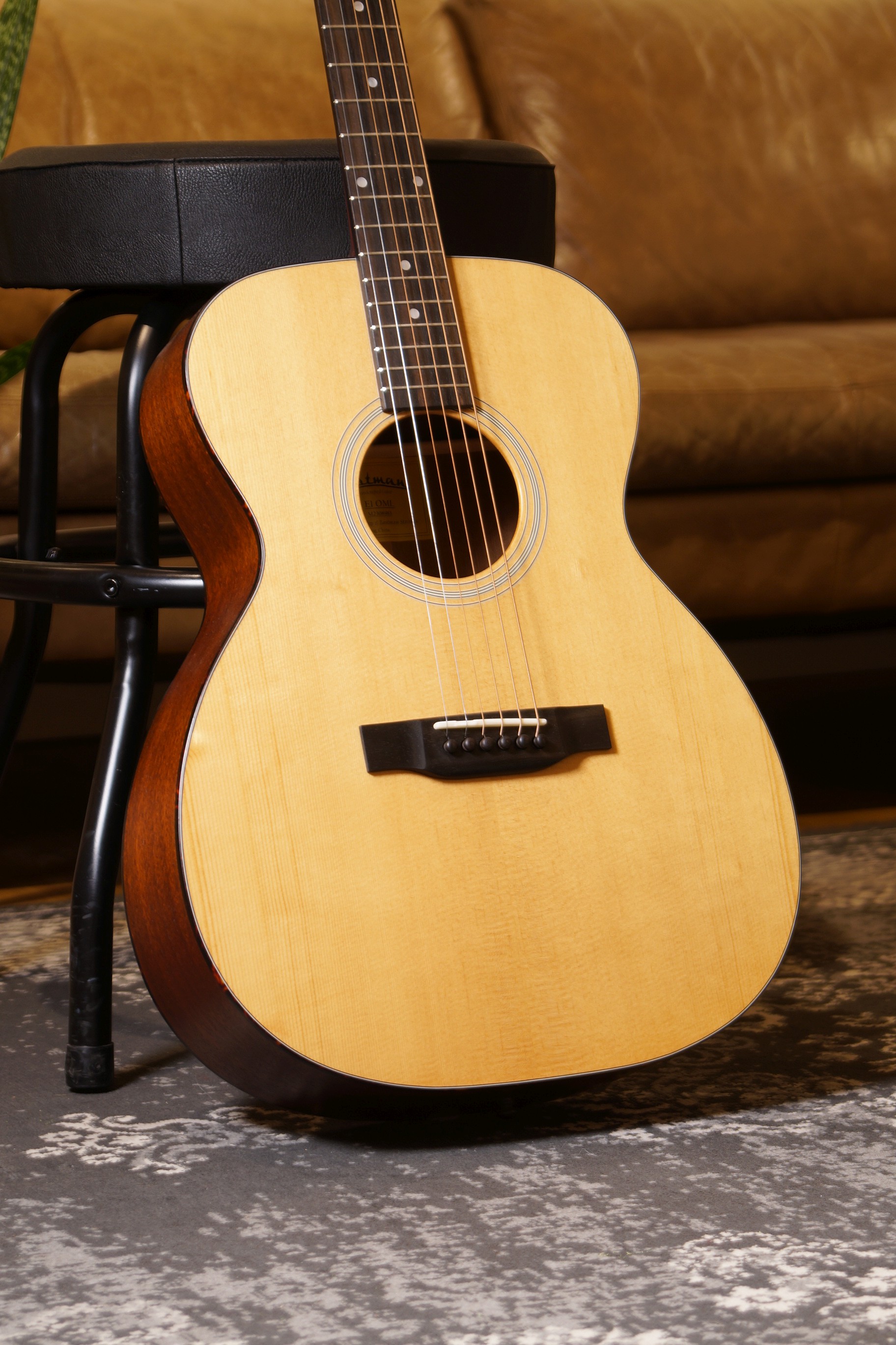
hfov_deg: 13.0
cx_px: 448
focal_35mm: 105
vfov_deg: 19.5
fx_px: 3920
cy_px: 672
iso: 100
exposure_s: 1/13
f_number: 5
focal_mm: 70
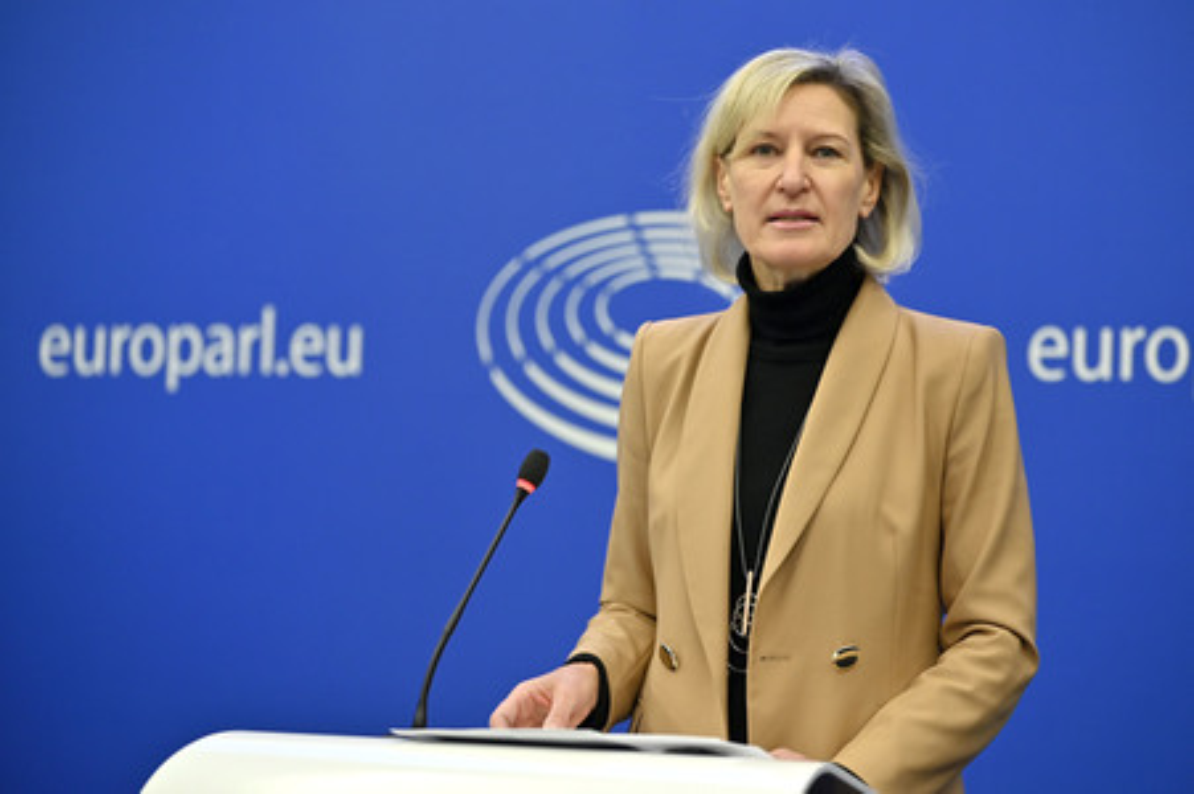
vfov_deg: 12.2
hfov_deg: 18.3
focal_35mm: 112
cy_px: 397
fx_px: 3712
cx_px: 597
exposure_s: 1/320
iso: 1000
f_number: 2.8
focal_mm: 112
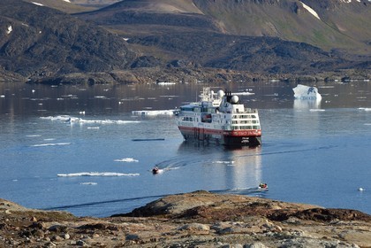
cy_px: 124
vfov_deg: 6.9
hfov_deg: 10.3
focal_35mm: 200
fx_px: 2061
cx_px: 186
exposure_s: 1/320
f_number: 13
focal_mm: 200
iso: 200
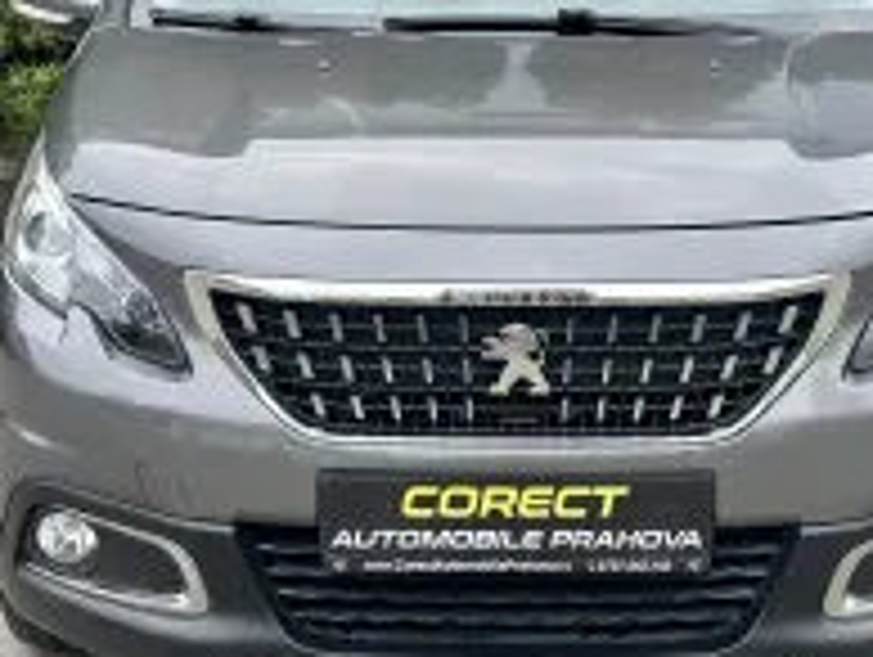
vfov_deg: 16.6
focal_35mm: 89
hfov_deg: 22.0
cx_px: 513
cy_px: 212
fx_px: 2247
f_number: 1.78
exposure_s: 1/1107
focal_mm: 6.86
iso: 64
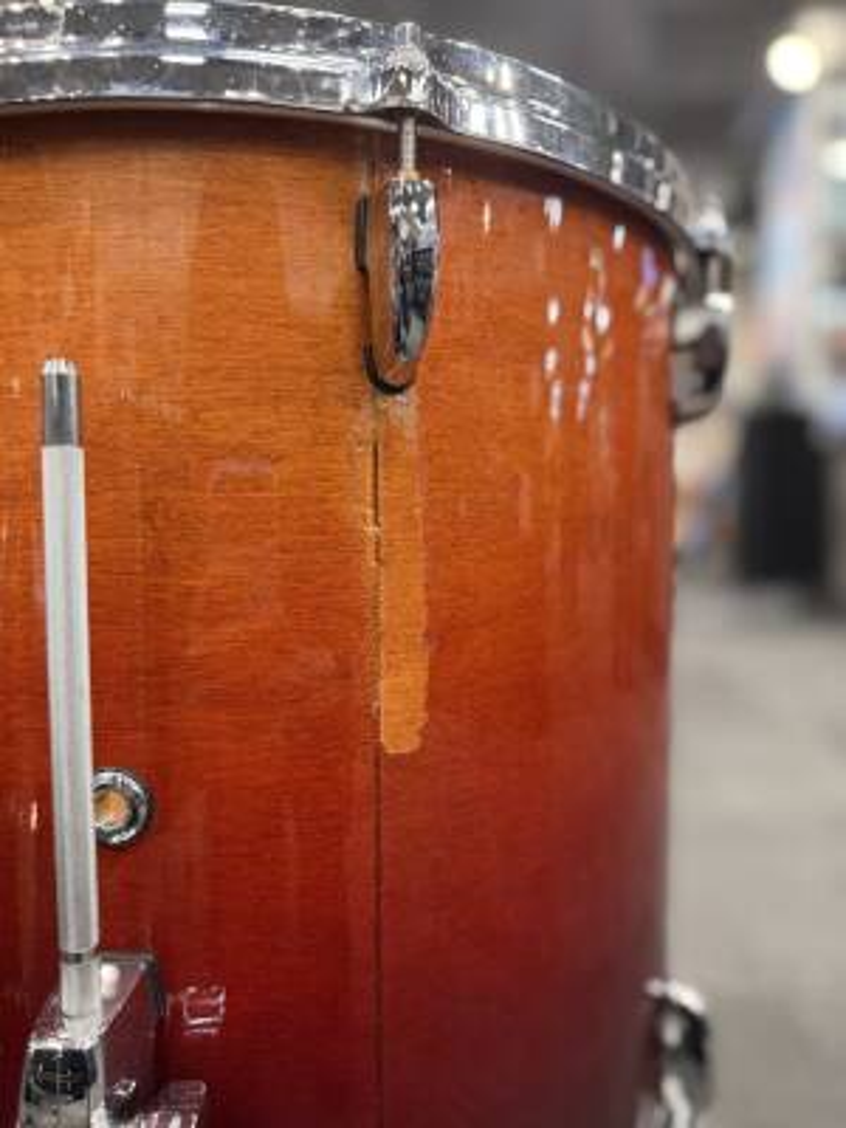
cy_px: 564
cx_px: 423
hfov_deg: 56.8
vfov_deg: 71.6
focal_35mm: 24
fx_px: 782
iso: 320
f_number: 1.78
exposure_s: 1/120
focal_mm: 6.76
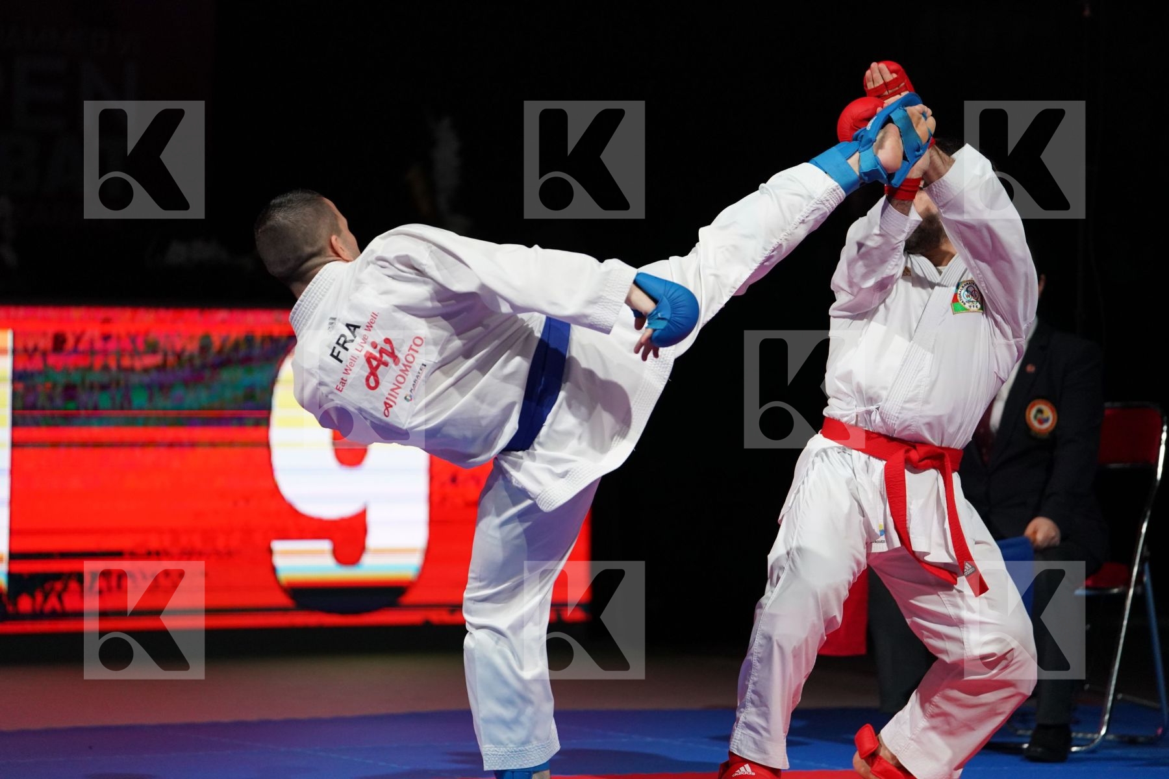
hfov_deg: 10.3
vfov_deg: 6.9
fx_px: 6494
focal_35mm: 200
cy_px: 390
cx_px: 584
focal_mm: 200
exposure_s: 1/1000
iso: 3200
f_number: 2.8
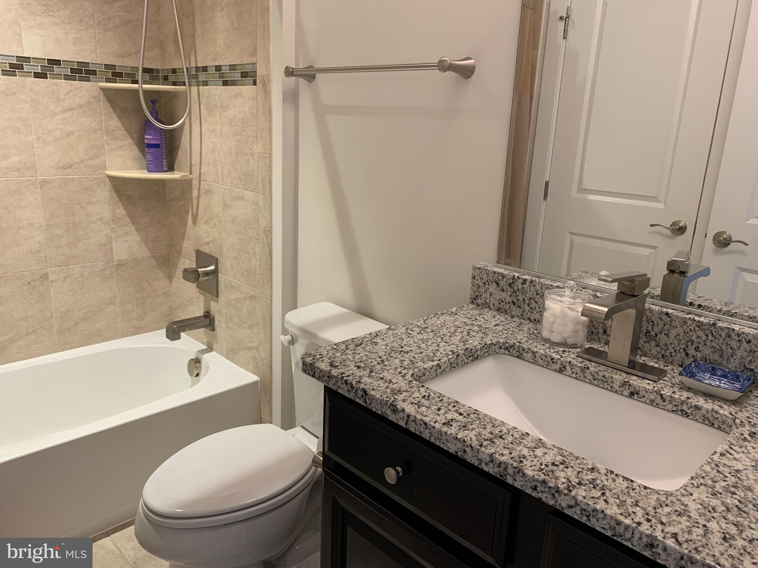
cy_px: 284
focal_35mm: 26
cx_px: 379
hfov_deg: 67.3
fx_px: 569
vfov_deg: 53.1
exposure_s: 1/60
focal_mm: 4.25
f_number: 1.8
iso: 100
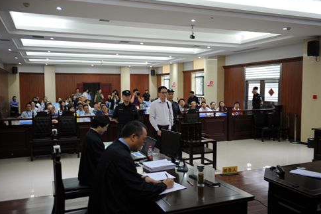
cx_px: 158
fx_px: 294
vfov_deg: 39.9
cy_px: 107
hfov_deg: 57.2
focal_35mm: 33
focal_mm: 32
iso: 280
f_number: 2.8
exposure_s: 1/30
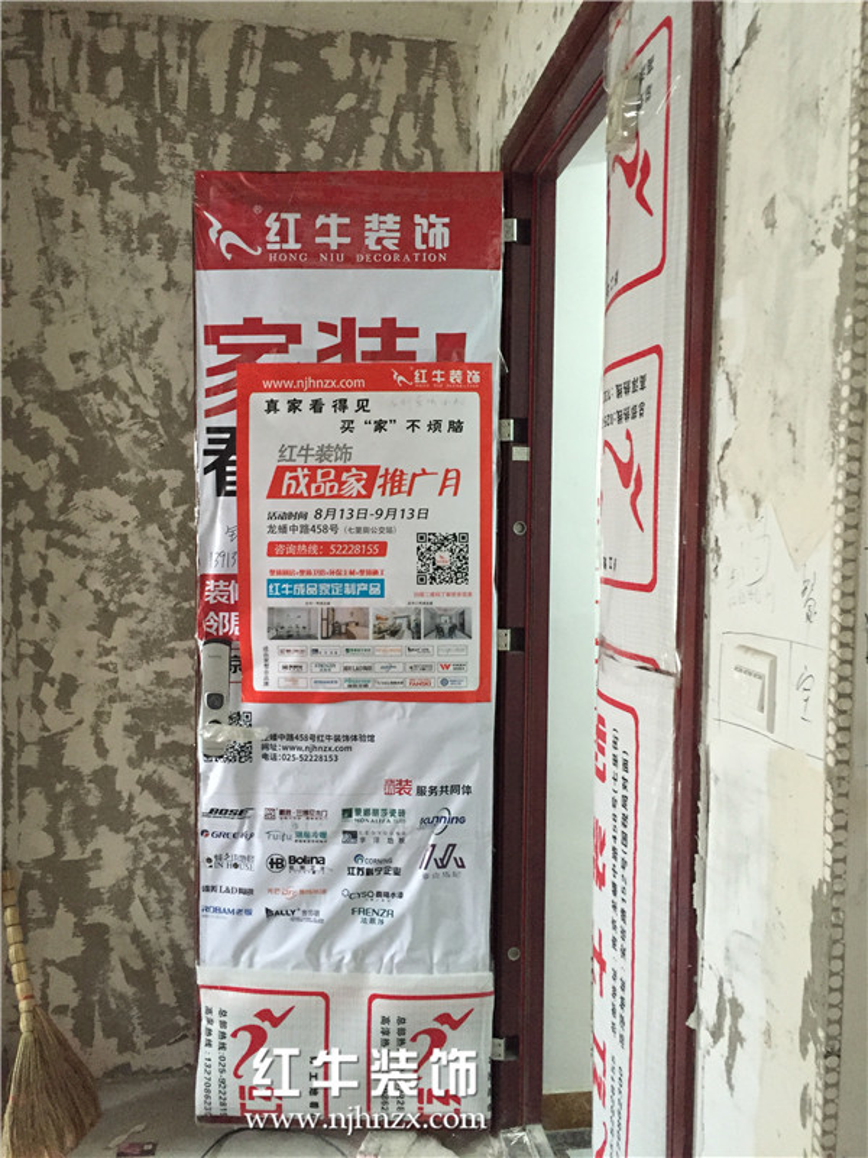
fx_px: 970
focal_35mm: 29
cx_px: 434
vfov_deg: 61.7
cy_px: 579
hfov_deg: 48.2
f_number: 2.2
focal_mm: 4.15
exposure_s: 1/20
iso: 250
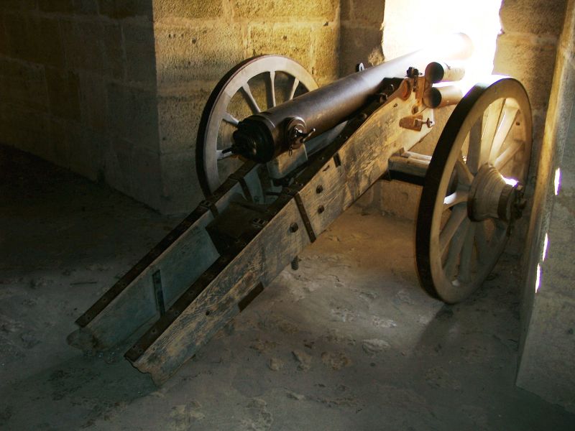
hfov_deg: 54.0
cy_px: 216
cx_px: 288
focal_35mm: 34
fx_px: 565
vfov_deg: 41.8
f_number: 2
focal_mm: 7.13
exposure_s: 1/30
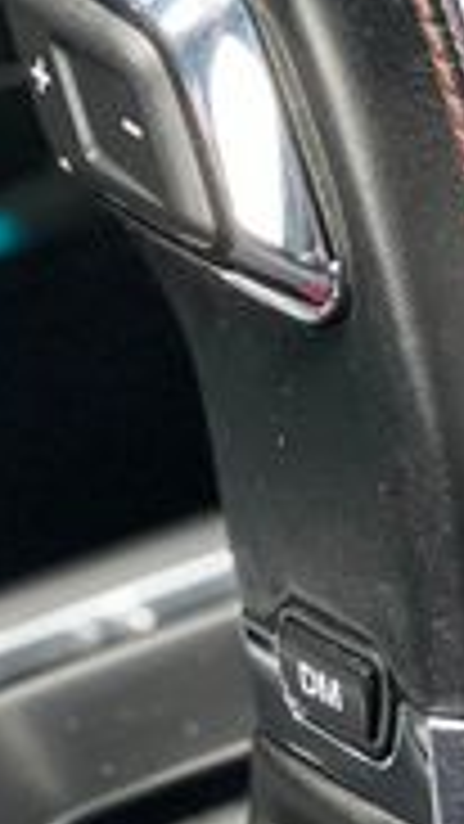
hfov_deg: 4.1
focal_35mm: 293
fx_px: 6406
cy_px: 716
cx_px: 559
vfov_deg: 7.3
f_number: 2.8
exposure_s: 1/76
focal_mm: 9
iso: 250
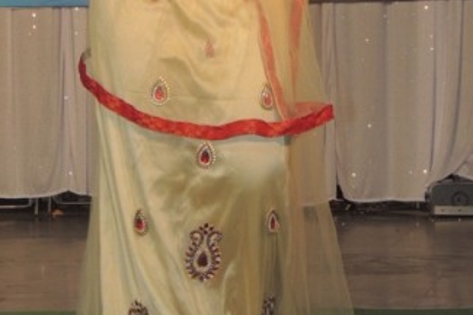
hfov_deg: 10.0
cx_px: 249
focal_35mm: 205
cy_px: 23
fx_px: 2691
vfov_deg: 6.7
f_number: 4.1
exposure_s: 1/100
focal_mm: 17.8
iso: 400
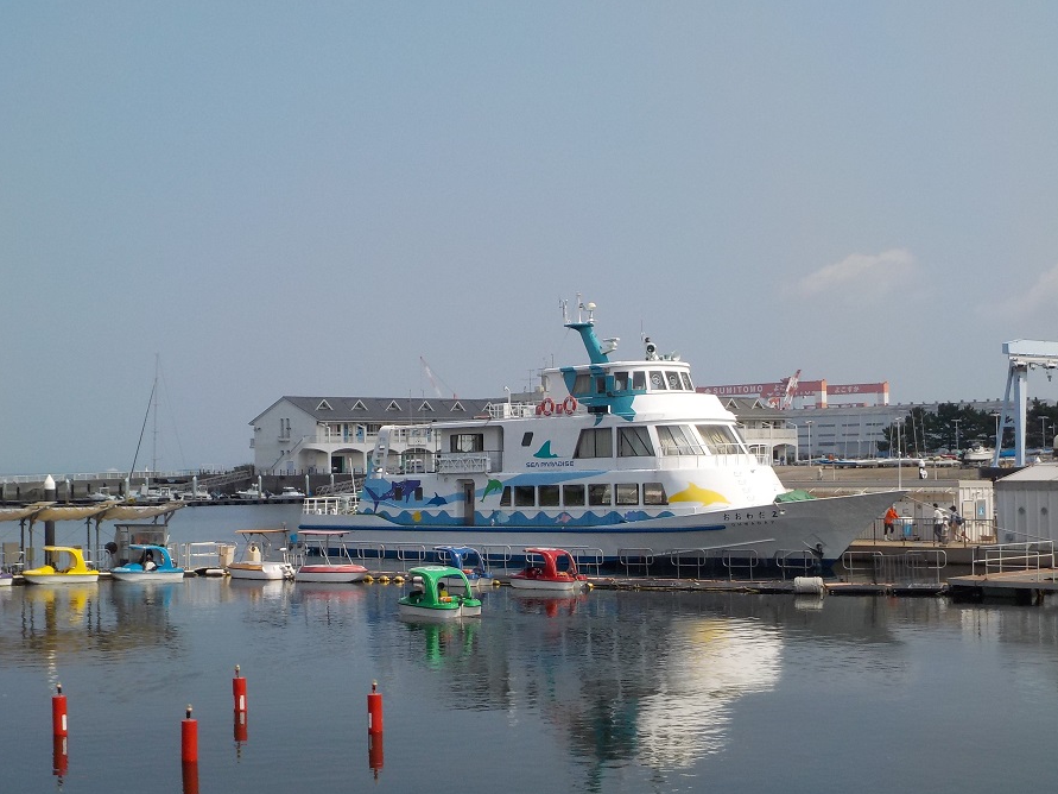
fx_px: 1650
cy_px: 407
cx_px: 468
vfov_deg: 27.0
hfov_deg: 35.5
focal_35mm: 54
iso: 125
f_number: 4.2
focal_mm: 6.4
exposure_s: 1/1250
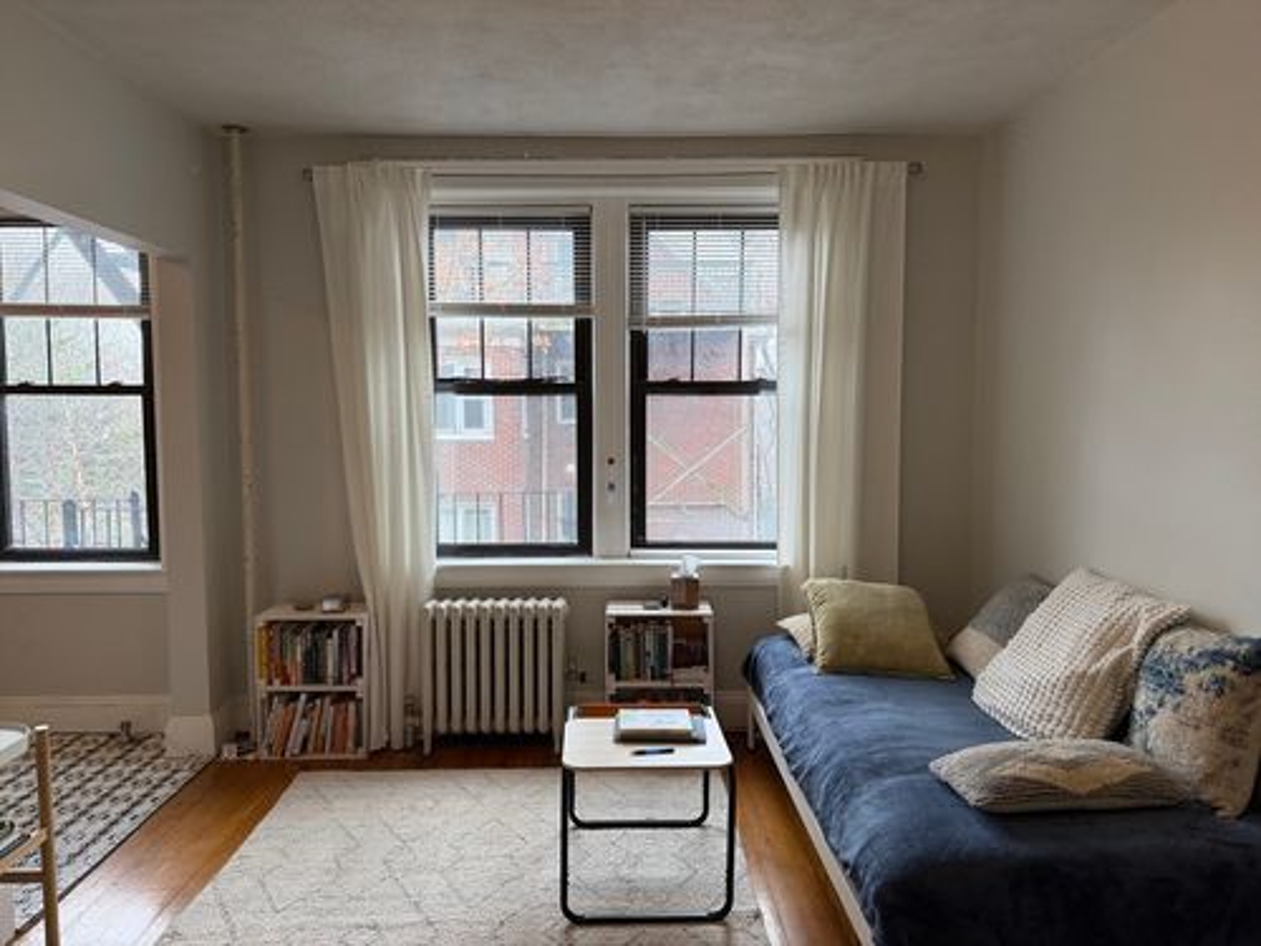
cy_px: 473
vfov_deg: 56.8
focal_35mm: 24
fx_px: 874
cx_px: 630
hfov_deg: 71.6
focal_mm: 6.76
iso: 200
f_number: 1.78
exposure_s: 1/204
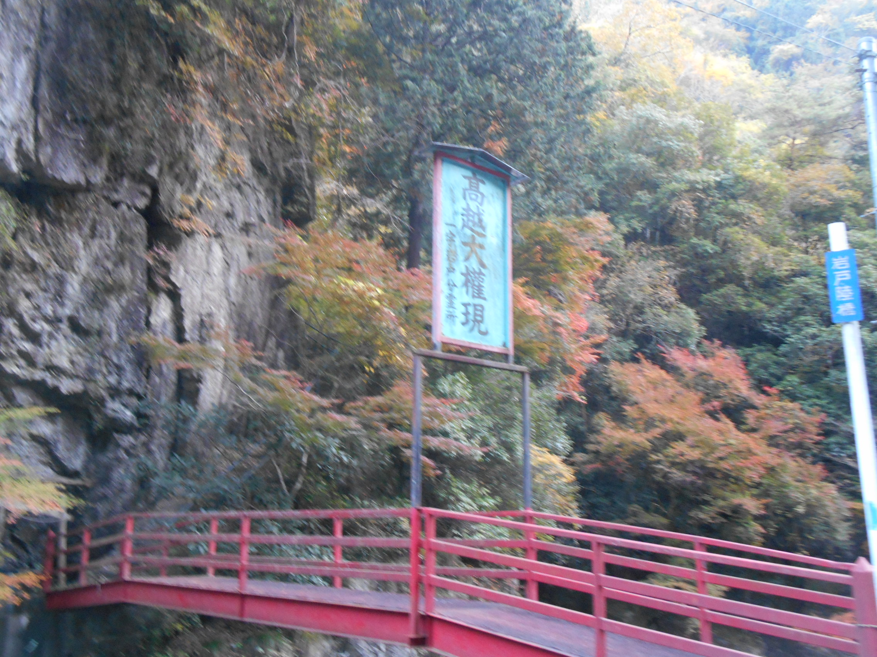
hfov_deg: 52.6
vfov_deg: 40.7
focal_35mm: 35
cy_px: 328
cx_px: 438
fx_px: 887
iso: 400
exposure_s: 1/8
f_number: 3.7
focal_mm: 6.3
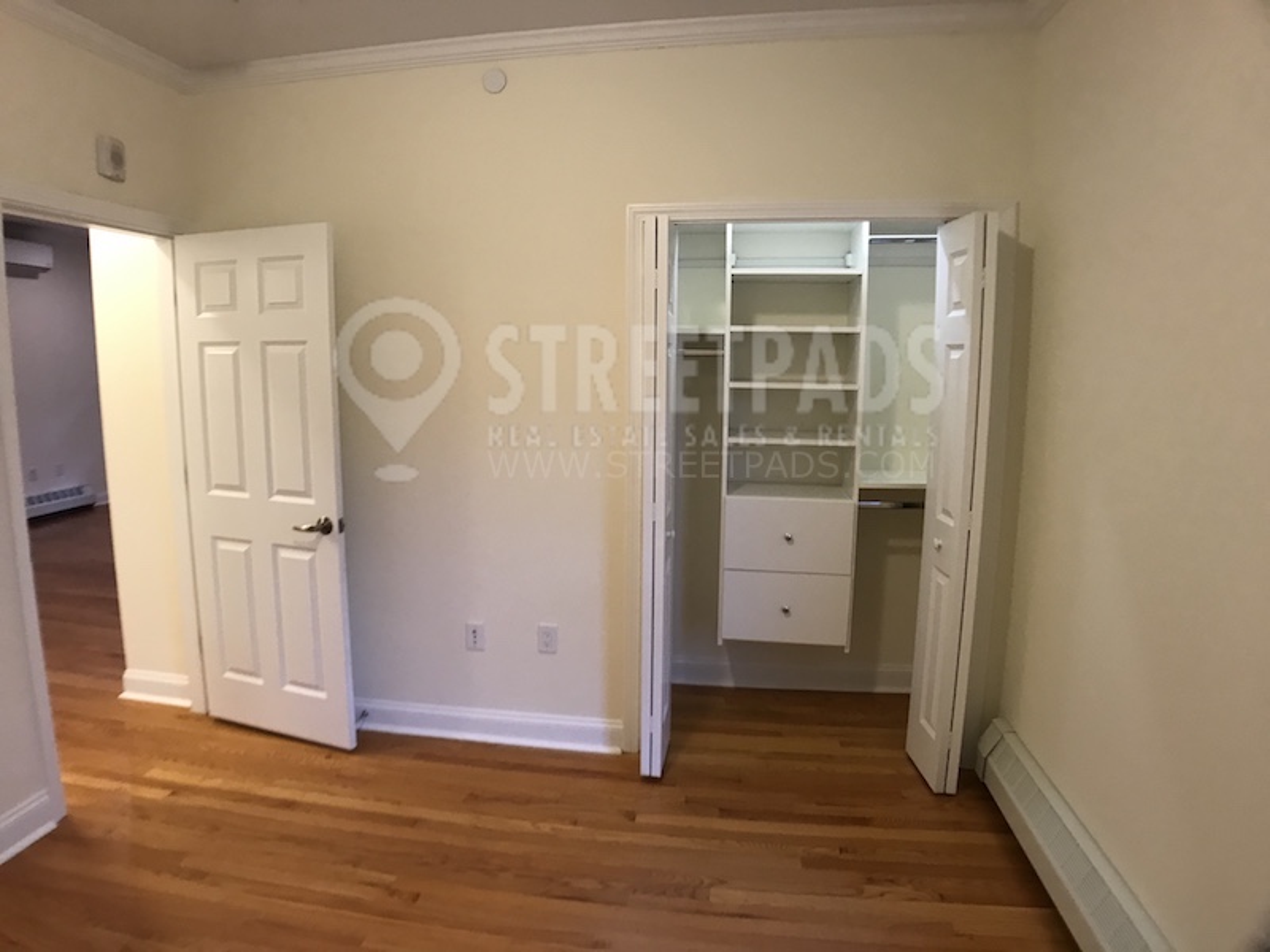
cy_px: 476
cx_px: 635
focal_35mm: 28
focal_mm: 3.99
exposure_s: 1/17
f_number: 1.8
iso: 40
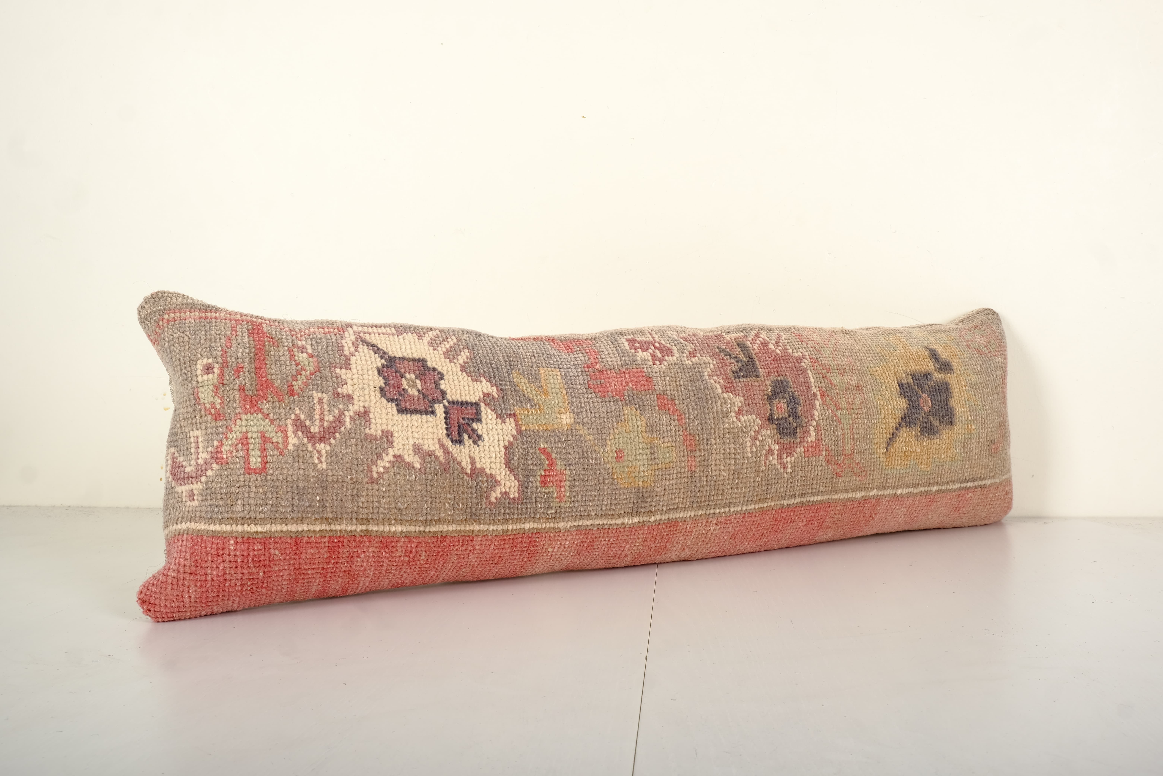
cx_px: 582
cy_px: 388
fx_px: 1034
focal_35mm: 32
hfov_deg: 58.7
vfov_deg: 41.1
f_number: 11
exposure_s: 1/200
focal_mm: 21.4
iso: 80
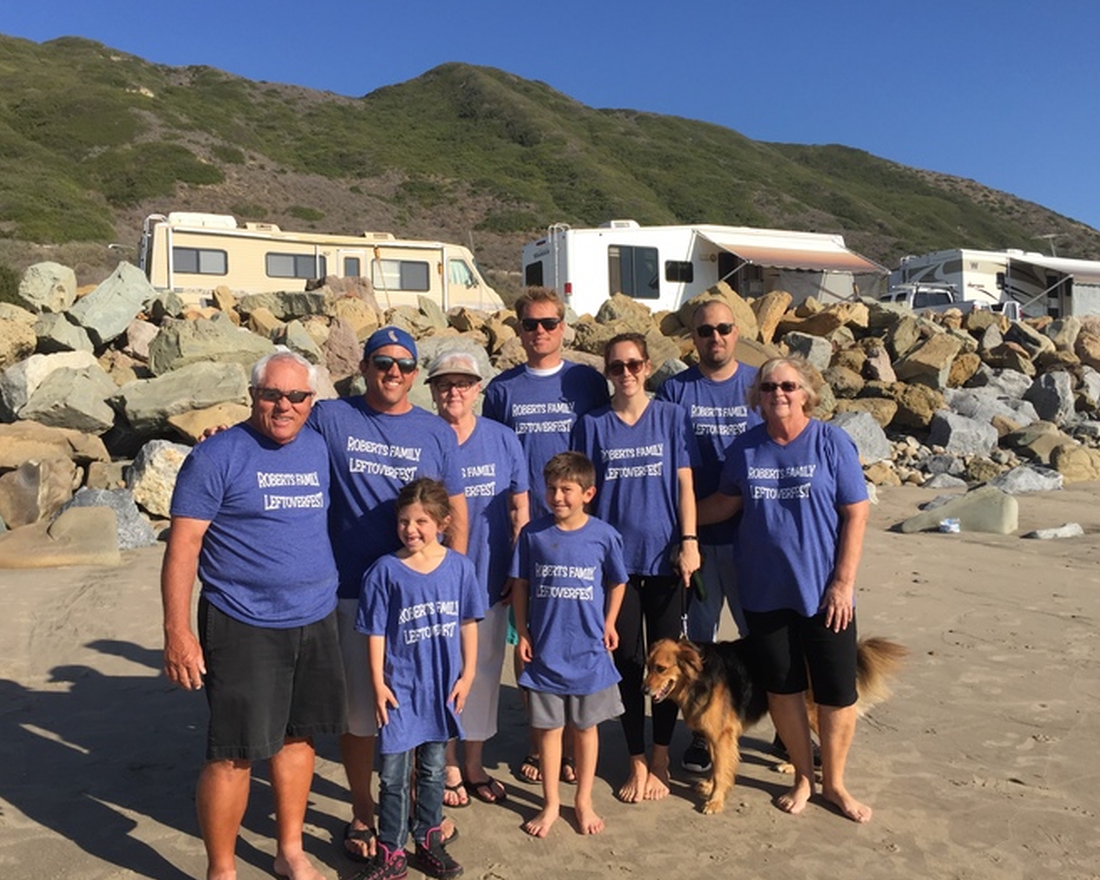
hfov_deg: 57.1
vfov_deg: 47.1
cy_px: 433
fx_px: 1010
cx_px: 524
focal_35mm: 31
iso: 32
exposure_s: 1/2198
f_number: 2.2
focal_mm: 4.15
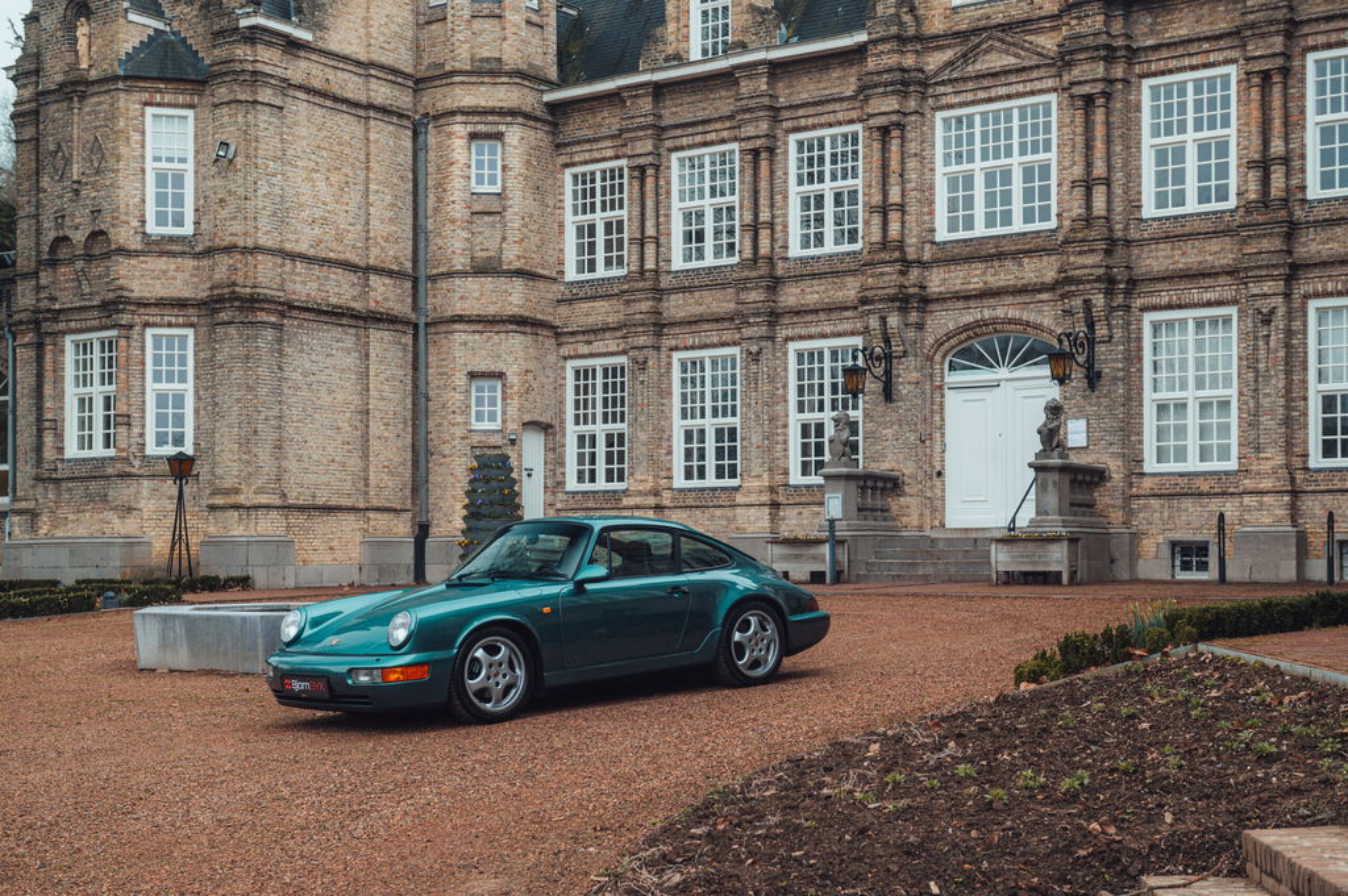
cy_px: 448
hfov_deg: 39.6
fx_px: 1871
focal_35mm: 50
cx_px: 674
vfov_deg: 26.9
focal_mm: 50
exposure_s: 1/100
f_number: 5.6
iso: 400
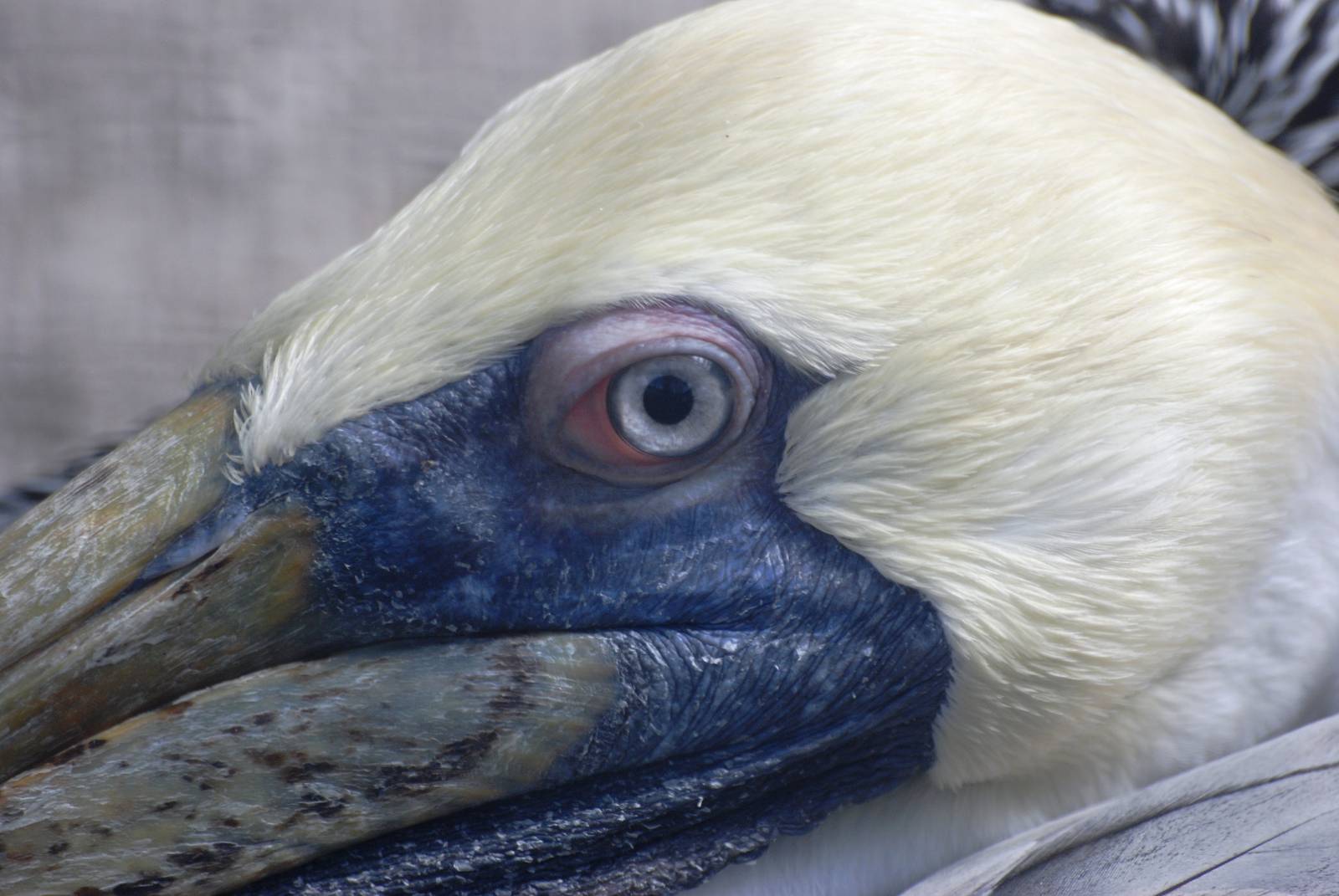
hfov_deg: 4.6
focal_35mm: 450
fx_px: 16757
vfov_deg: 3.1
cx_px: 670
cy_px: 448
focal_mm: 300
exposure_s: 1/250
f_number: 5.6
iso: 400
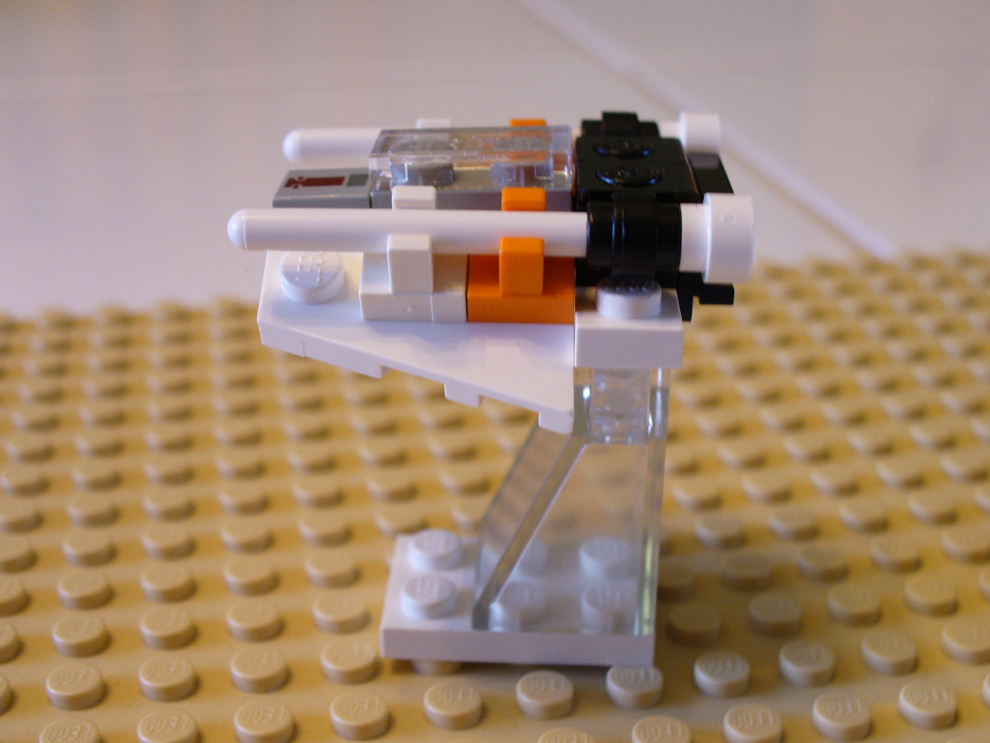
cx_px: 495
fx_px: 1373
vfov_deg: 30.3
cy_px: 372
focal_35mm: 48
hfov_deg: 39.7
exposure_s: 1/20
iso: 150
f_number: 3
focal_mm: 7.9
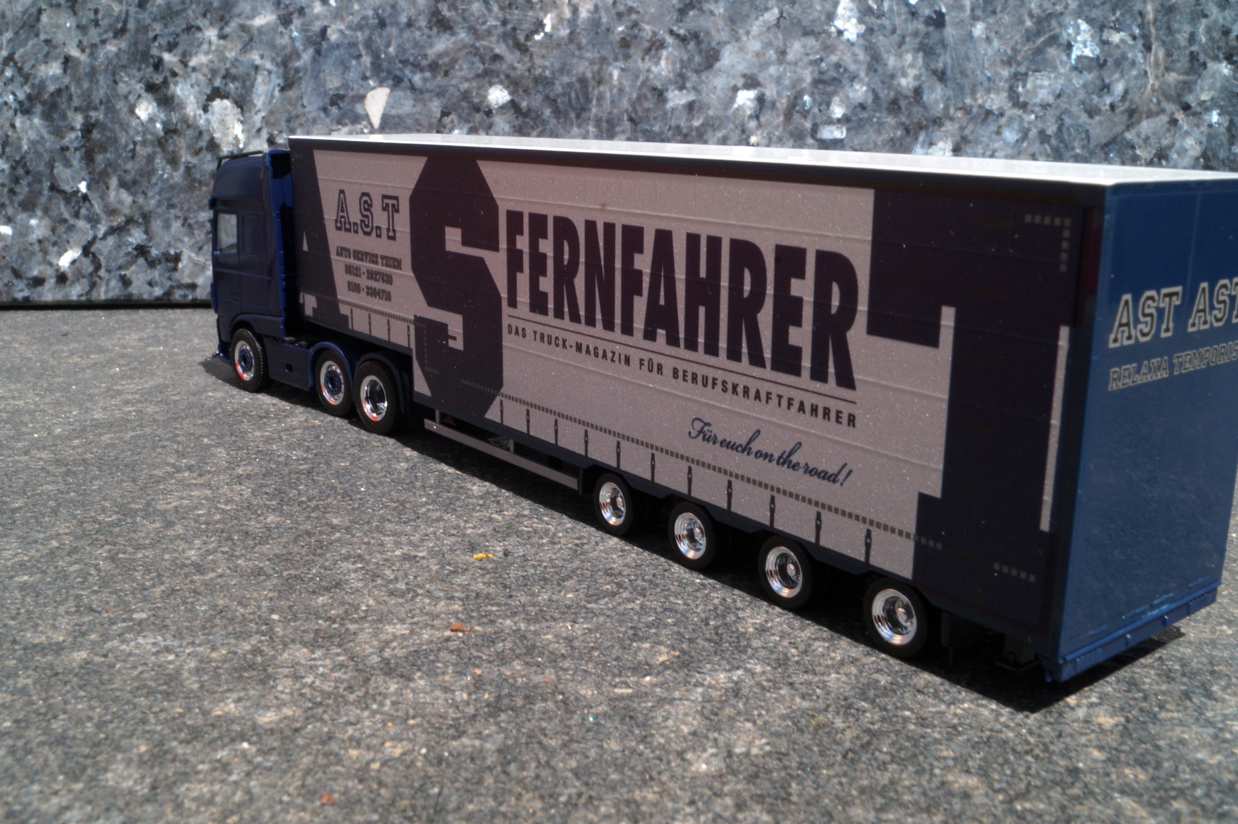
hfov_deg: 53.2
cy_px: 412
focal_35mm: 36
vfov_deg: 36.8
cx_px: 619
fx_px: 1237
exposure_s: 1/60
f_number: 25
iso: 320
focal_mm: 24
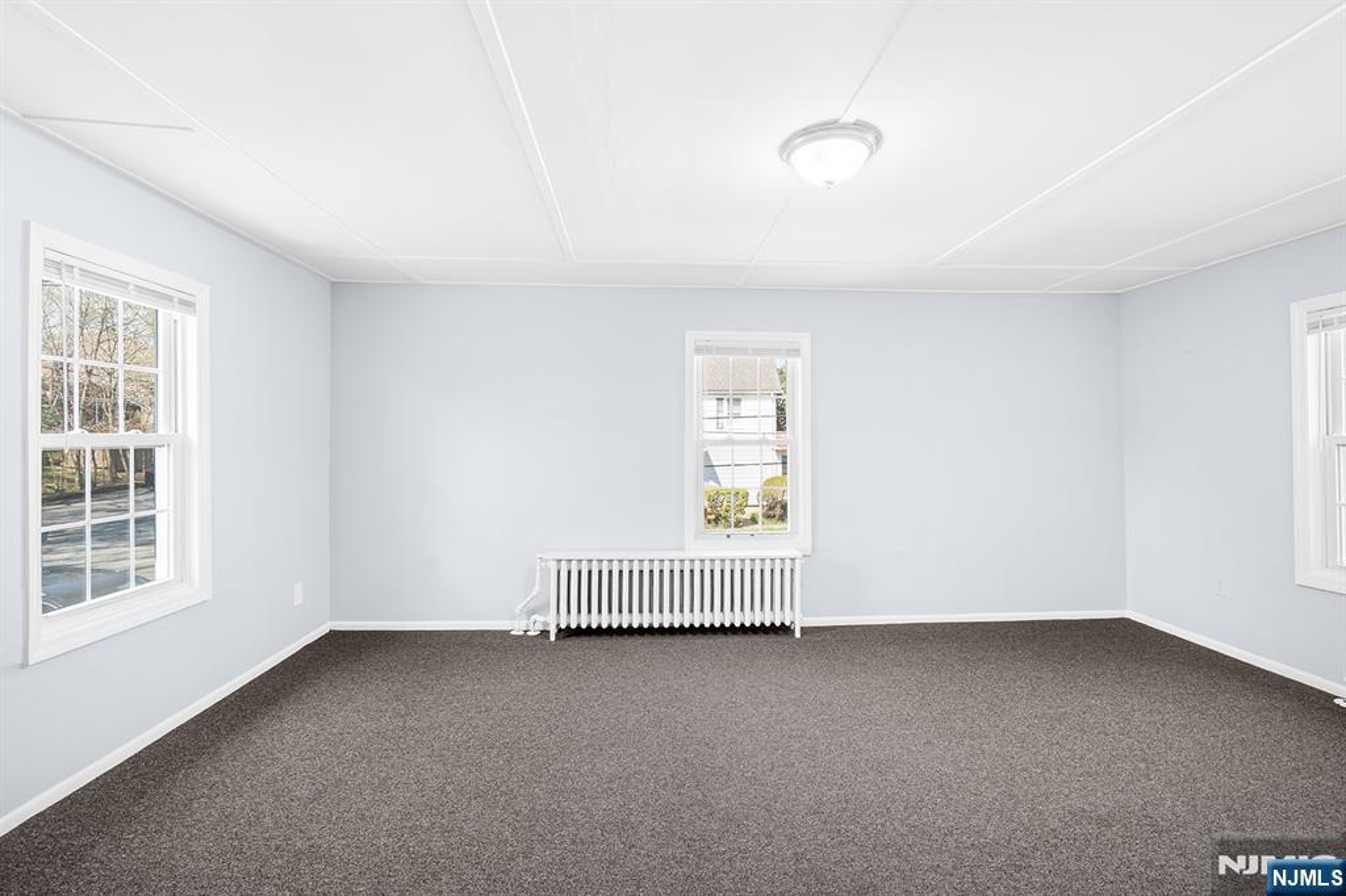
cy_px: 448
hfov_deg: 96.8
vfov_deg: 73.7
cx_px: 673
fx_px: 598
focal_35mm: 16
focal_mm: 16
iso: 100
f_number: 8
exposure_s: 1/5
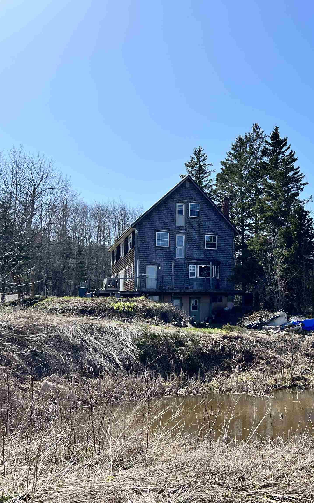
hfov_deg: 33.6
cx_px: 242
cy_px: 250
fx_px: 507
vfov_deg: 52.7
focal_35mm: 37
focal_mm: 5.7
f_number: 1.5
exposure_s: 1/5587
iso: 50
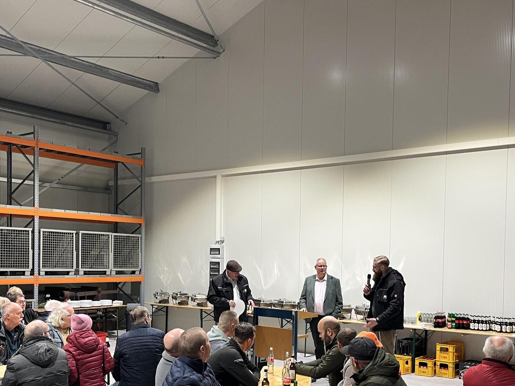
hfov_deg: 46.8
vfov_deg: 35.4
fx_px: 595
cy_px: 271
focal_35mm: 40
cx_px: 267
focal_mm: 5.1
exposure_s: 1/50
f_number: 1.6
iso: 125
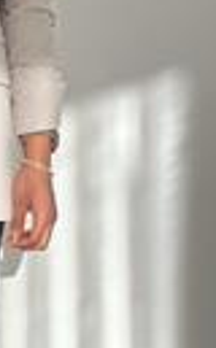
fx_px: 1999
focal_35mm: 211
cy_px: 120
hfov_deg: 6.1
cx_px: -124
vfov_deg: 10.0
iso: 80
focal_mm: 6.86
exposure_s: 1/574
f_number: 1.78
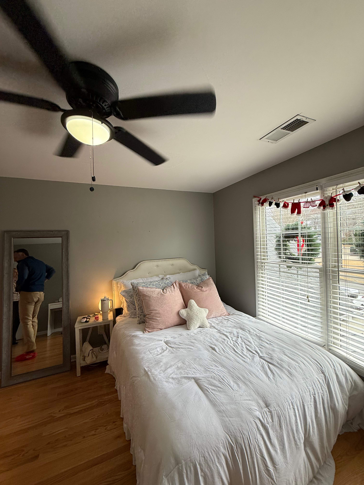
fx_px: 196
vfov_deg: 102.1
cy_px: 242
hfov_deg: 85.7
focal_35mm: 14
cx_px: 182
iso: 100
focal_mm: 2.22
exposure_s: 1/120
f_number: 2.2
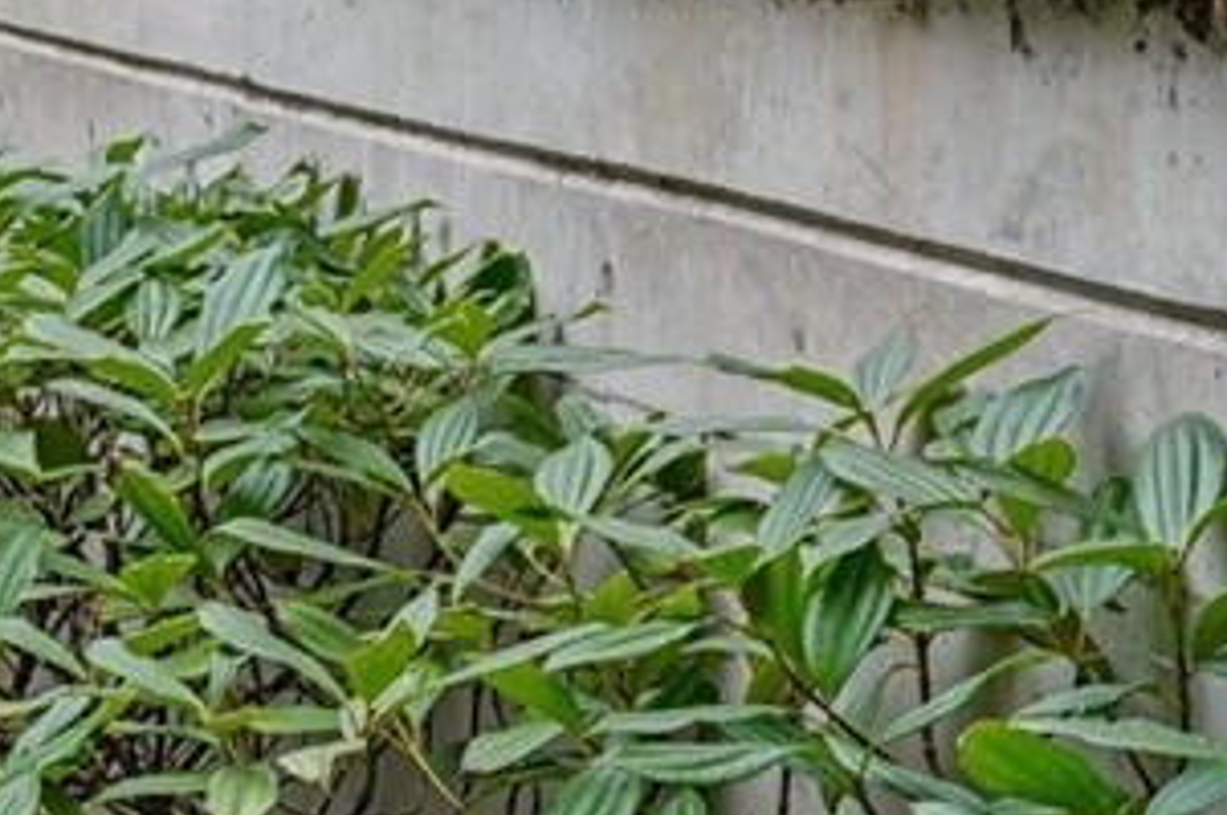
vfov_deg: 8.5
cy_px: -283
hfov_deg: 11.6
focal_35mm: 158
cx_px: -1262
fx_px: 5379
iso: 400
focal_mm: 28
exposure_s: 1/60
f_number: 8
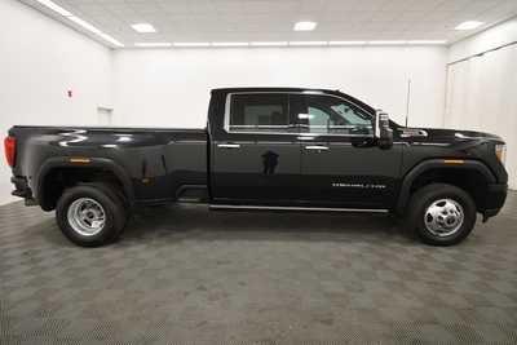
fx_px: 273
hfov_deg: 86.9
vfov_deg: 64.6
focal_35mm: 19
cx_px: 258
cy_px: 172
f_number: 4.8
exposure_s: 1/160
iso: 800
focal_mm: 13
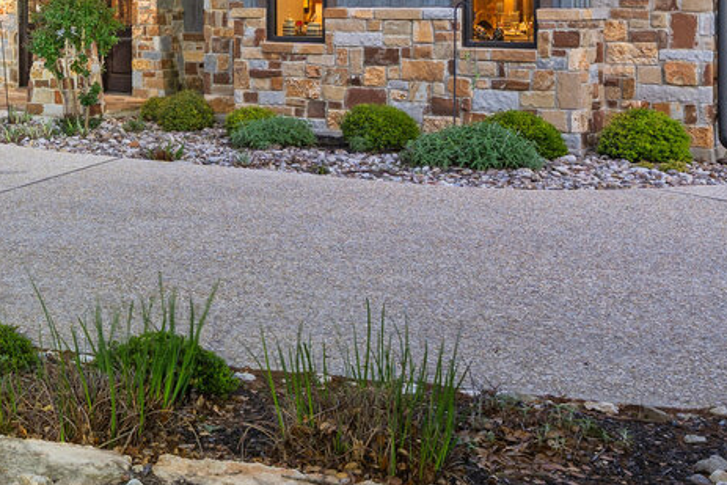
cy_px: 5
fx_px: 1131
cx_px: -127
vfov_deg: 23.3
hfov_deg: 30.6
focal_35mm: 56
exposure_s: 1/1.67
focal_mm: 16
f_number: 7.1
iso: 160
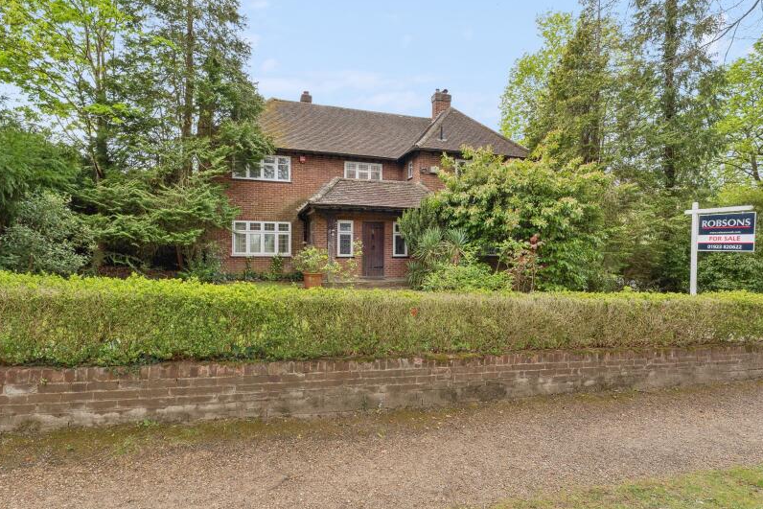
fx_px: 382
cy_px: 245
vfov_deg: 67.4
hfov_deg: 89.9
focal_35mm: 18
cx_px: 405
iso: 320
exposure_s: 1/60
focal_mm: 14
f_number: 8
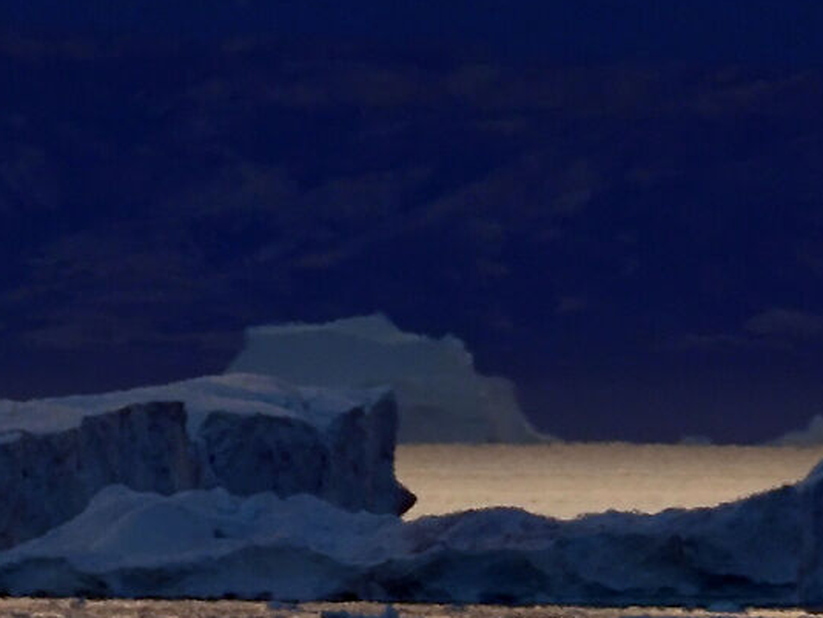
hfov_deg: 0.7
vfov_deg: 0.6
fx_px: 64198
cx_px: -547
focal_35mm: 2699
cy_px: -196
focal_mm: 300
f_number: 5
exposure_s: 1/400
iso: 200
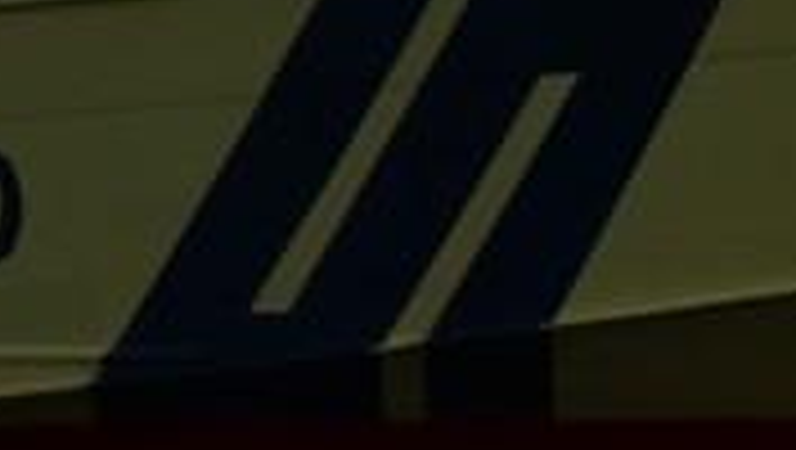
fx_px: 23960
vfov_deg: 1.1
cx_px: 1165
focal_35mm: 1134
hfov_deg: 1.9
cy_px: 1188
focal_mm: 240
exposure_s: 1/250
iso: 100
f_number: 7.1
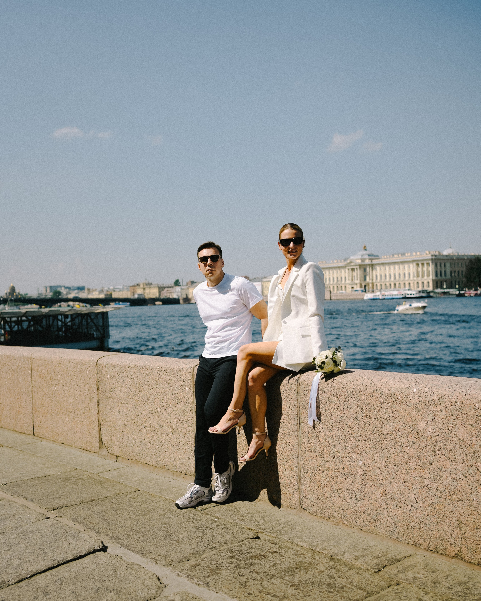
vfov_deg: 45.8
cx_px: 243
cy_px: 298
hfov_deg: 37.3
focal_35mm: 40
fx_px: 712
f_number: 3.2
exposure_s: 1/4000
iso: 80
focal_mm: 35
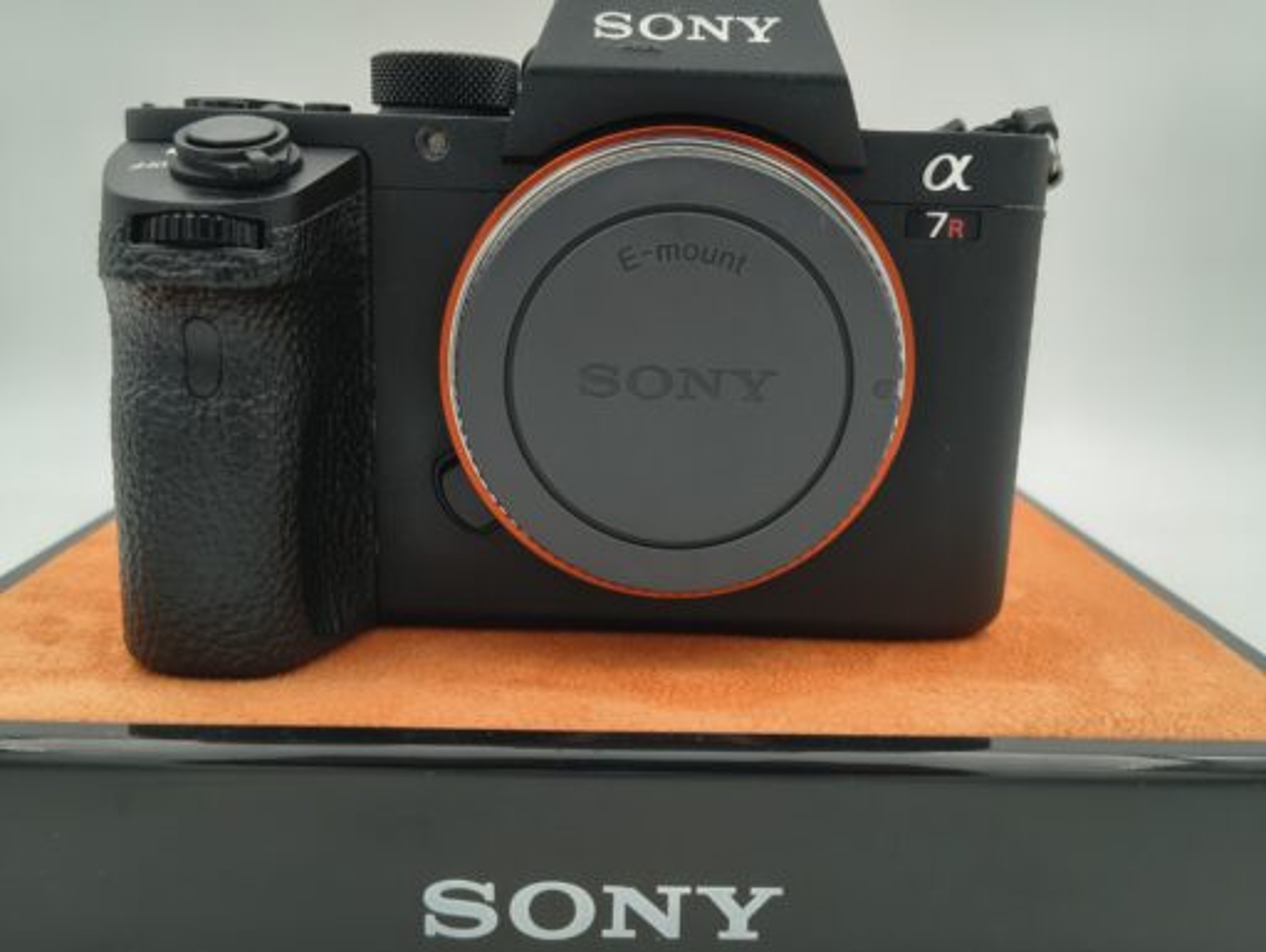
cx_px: 633
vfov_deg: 56.9
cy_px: 476
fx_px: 879
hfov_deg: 71.5
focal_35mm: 24
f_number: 1.8
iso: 100
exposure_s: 1/194
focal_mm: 5.56
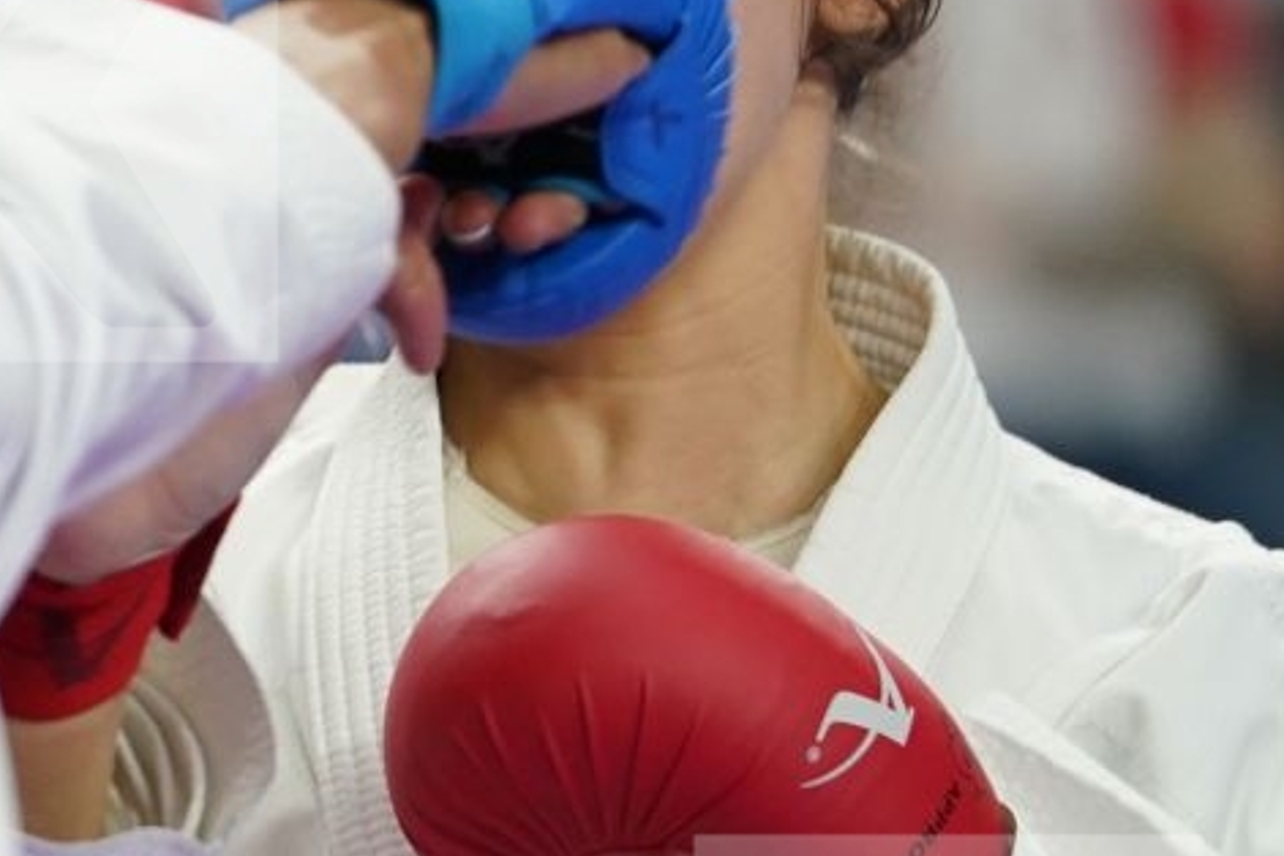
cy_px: 114
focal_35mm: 764
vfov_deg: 1.8
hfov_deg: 2.7
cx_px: -900
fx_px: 27247
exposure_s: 1/1000
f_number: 2.8
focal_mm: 200
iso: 1000
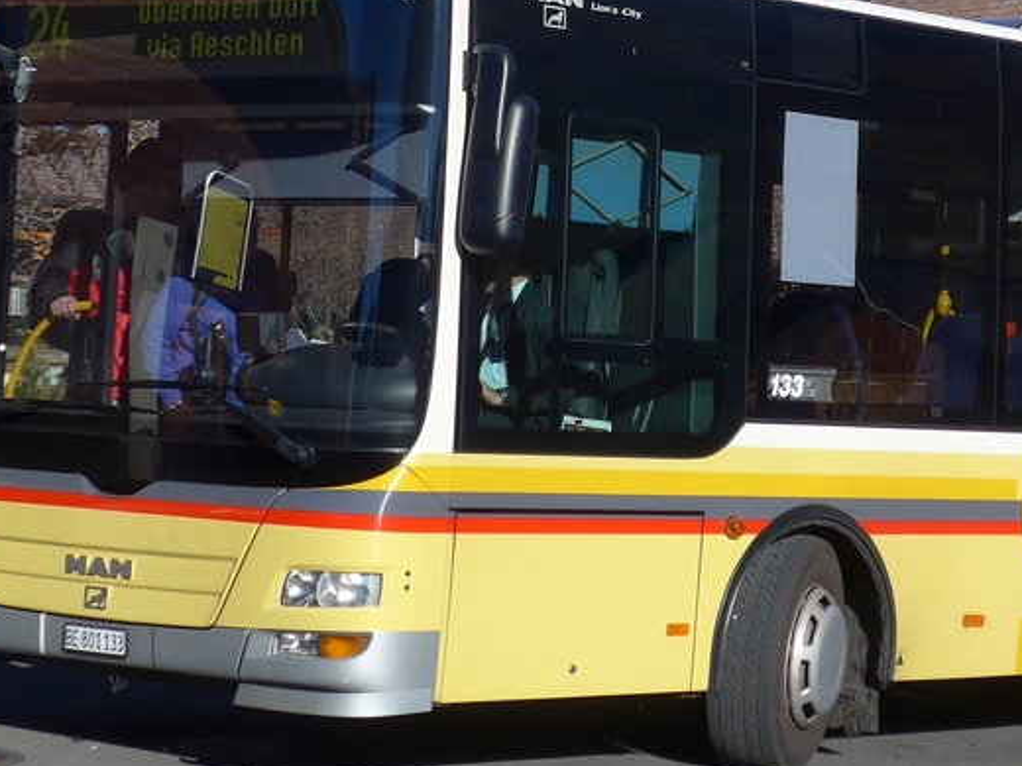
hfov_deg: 15.5
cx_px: 713
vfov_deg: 11.6
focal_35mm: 127
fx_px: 3750
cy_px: 90
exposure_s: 1/1300
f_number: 3.4
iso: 80
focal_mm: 11.3
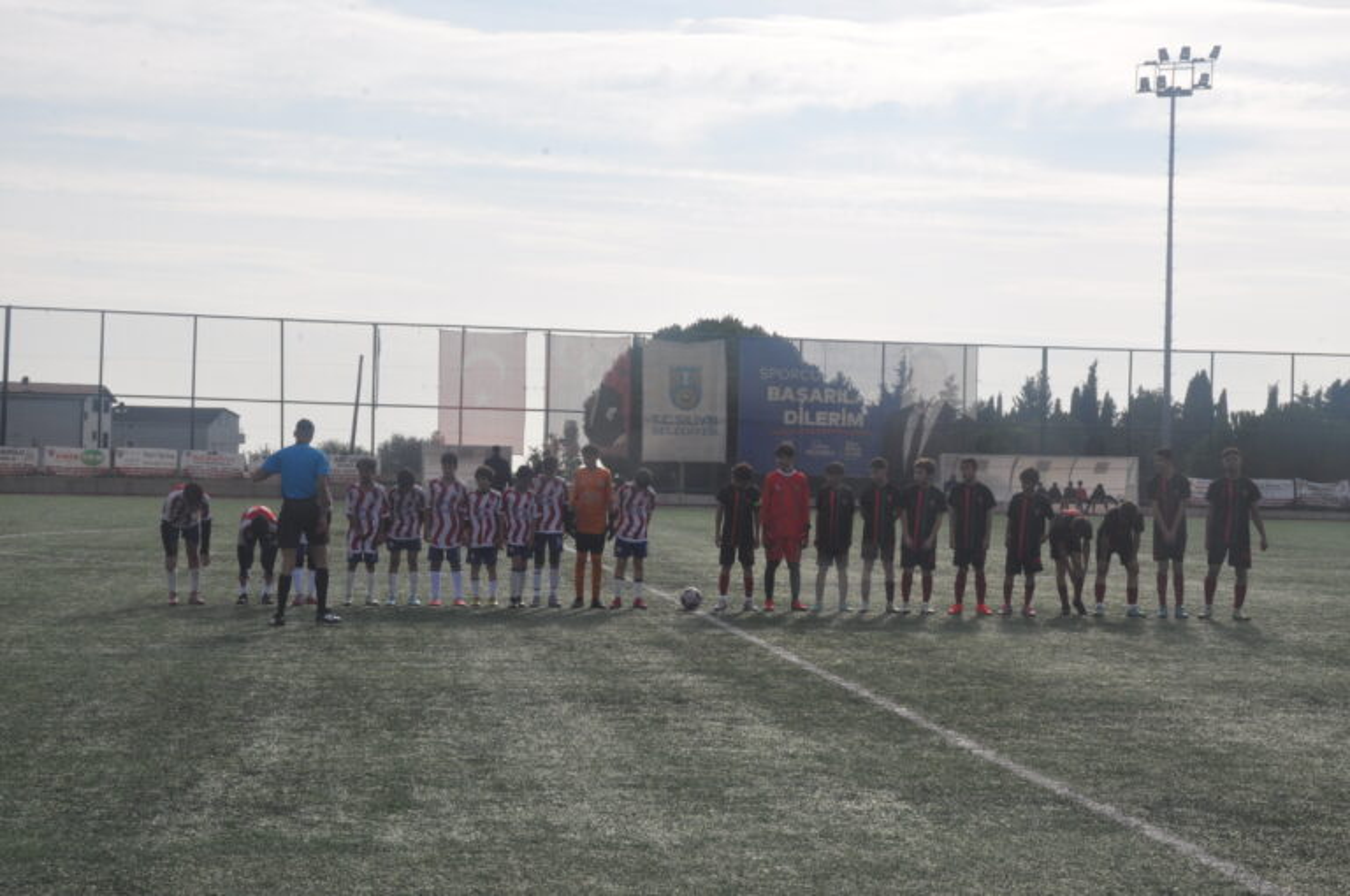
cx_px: 675
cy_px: 448
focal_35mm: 54
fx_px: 2022
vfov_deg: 25.0
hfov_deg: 36.9
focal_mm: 36
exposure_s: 1/200
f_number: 22
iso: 400
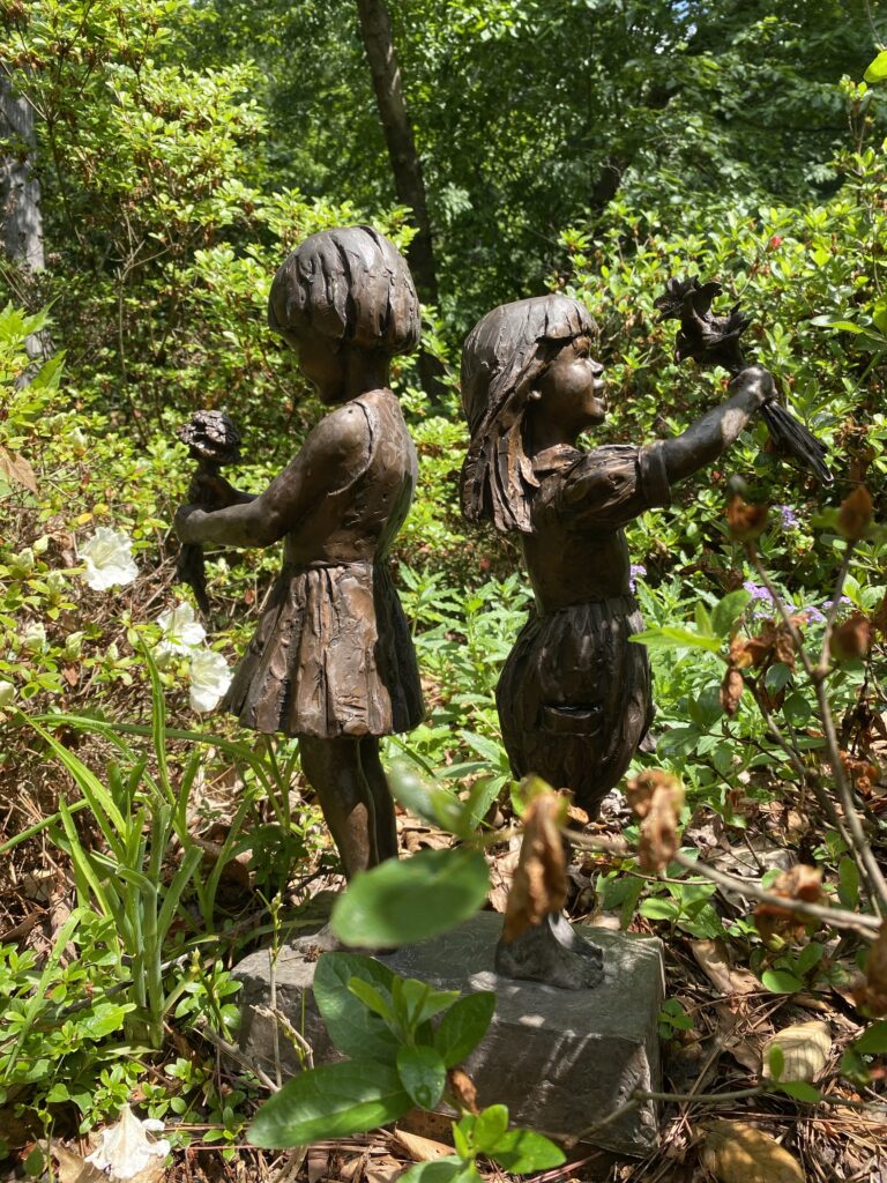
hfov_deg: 53.1
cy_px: 592
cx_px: 444
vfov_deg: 67.3
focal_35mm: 26
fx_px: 888
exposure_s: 1/799
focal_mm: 4.25
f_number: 1.8
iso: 32
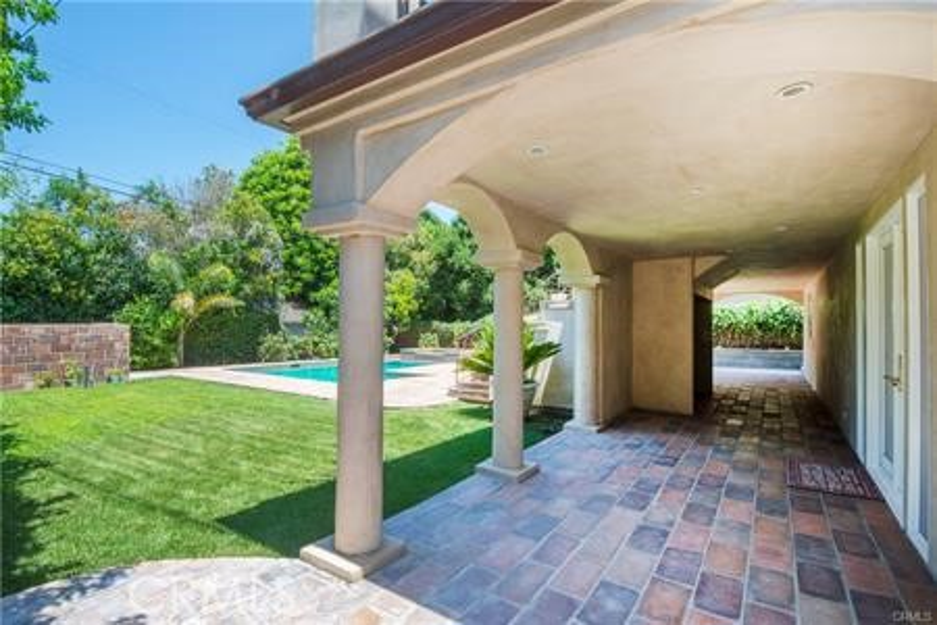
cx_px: 468
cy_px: 312
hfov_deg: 96.7
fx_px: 416
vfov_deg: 73.7
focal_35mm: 16
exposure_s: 1/20
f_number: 22
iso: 200
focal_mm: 16
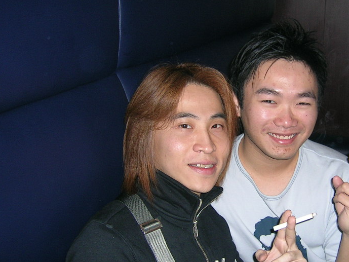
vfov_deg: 28.0
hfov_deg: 36.3
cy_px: 149
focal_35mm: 52
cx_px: 245
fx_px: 524
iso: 57
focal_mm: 5.4
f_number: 2.8
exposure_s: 1/60.1
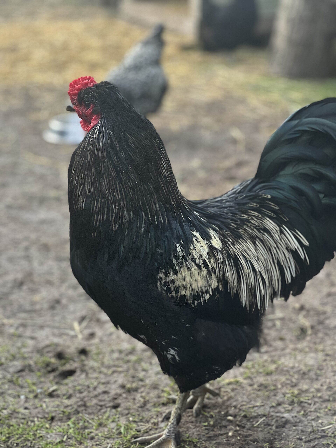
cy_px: 224
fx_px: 997
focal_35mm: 77
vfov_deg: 25.3
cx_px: 168
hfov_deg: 19.1
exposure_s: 1/121
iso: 125
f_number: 2.8
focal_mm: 9
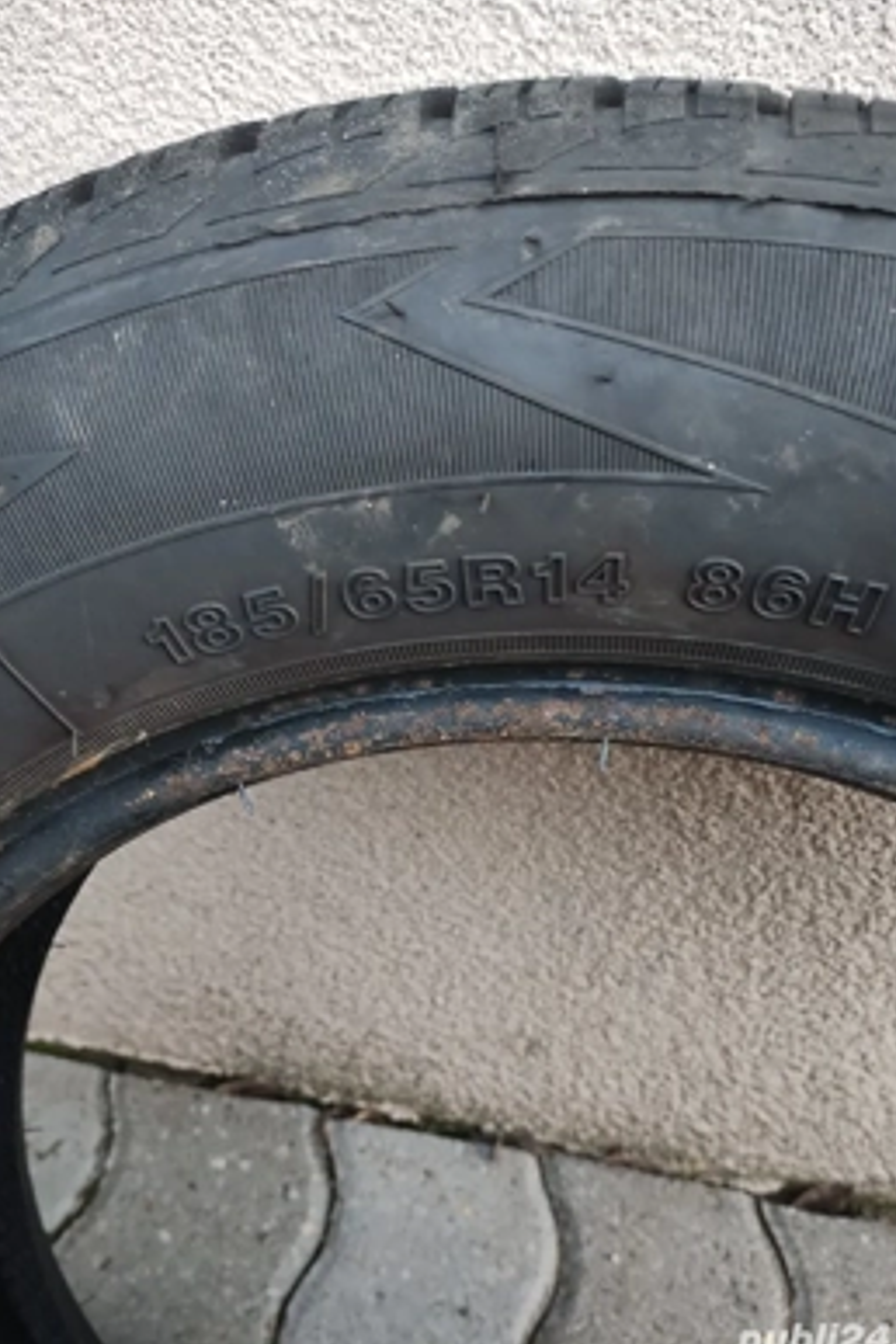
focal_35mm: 30
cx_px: 434
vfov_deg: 61.9
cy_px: 677
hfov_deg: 43.6
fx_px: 1120
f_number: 1.8
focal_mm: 4.27
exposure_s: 1/25
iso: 1747
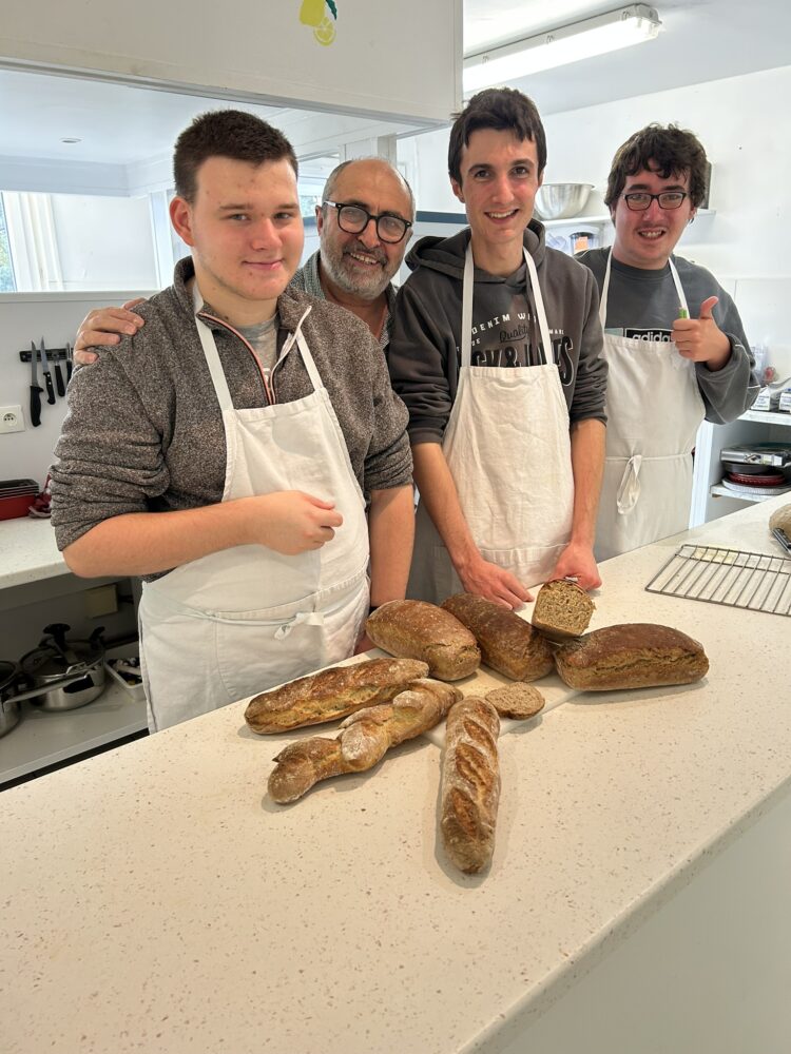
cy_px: 527
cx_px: 396
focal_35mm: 26
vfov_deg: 67.3
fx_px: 792
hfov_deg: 53.1
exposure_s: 1/50
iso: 80
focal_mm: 5.7
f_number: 1.5
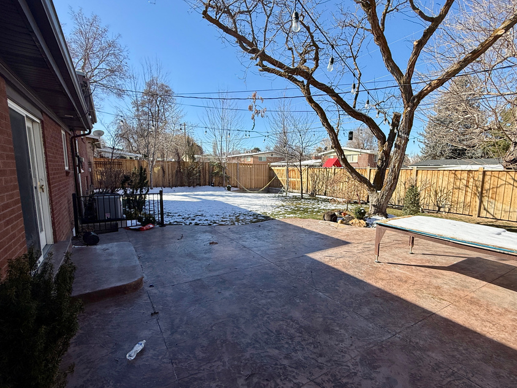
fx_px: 254
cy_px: 203
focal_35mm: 17
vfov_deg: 74.7
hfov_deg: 90.8
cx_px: 282
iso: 50
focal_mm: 2.22
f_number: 2.2
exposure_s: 1/1285
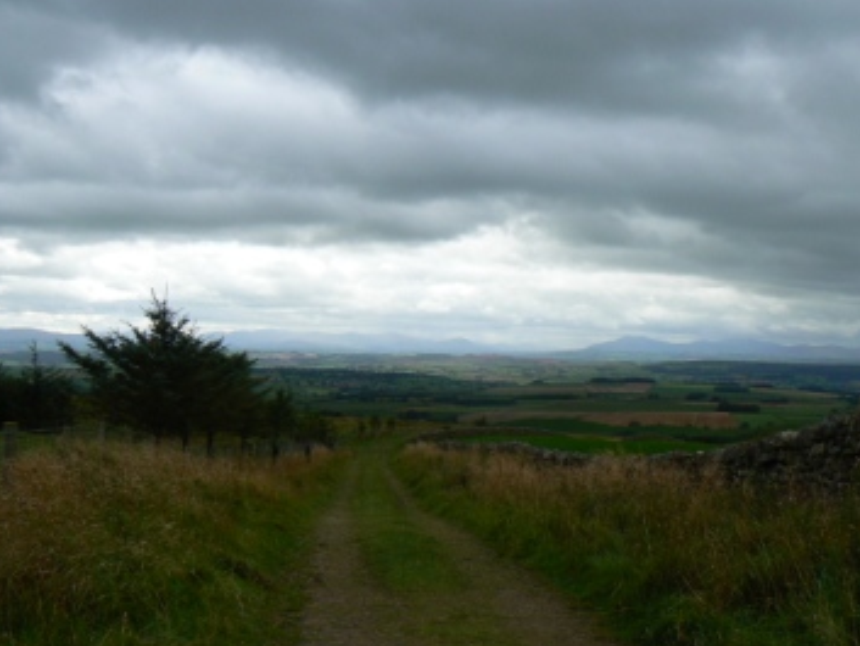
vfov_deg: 32.8
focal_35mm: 44
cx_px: 495
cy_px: 373
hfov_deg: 42.8
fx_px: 1094
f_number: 5.6
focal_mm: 6
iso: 80
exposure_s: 1/320
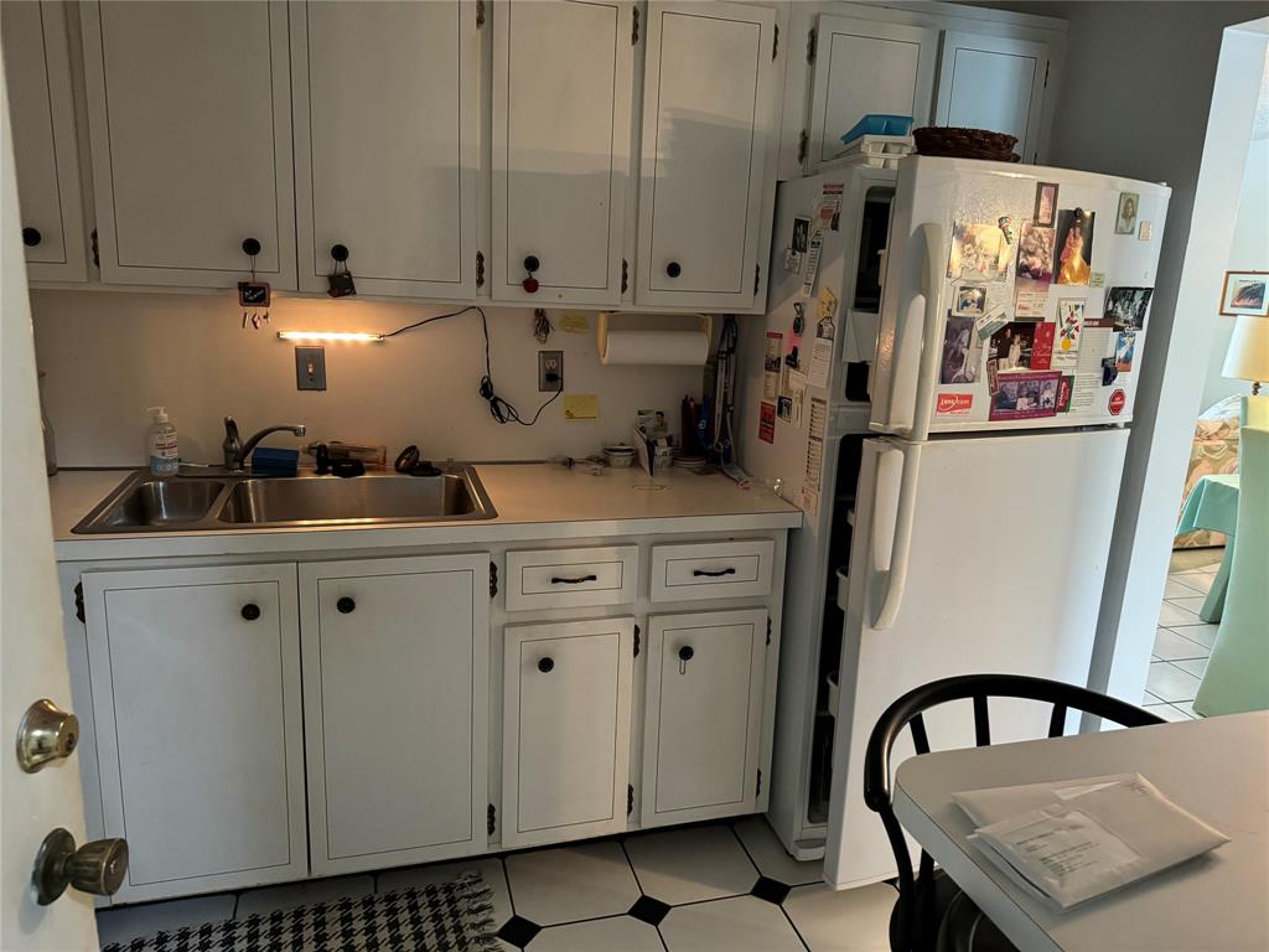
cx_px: 634
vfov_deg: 56.8
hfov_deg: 71.6
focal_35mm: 24
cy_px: 476
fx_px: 880
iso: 800
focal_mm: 6.76
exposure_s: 1/40
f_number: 1.78
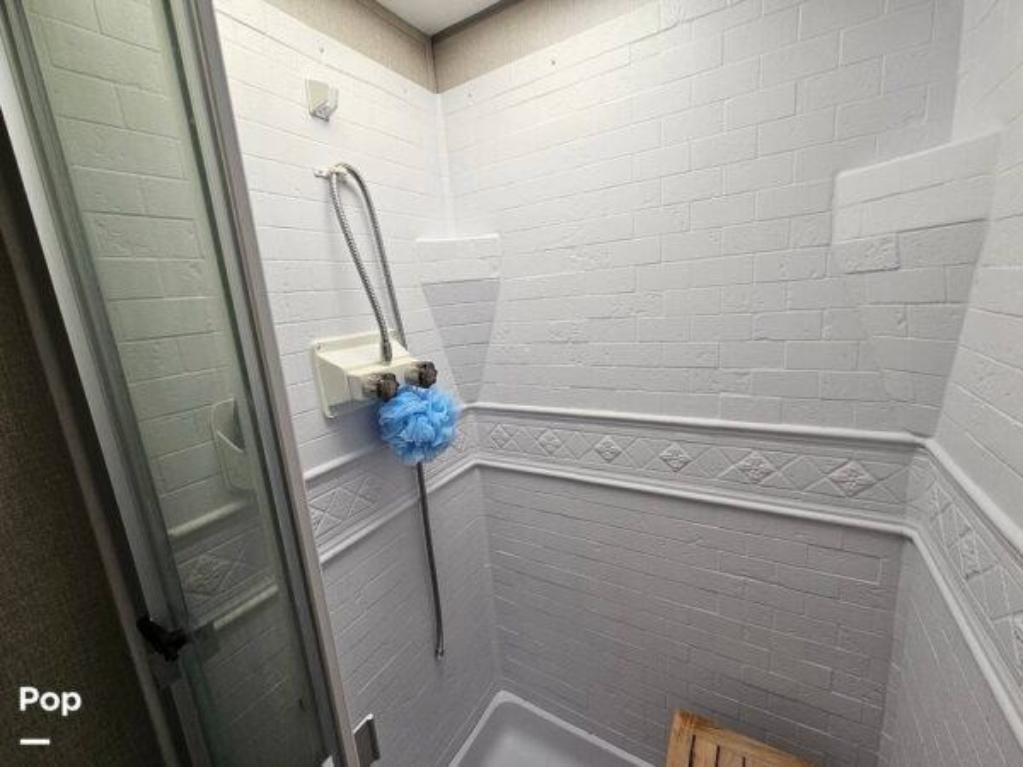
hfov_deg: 106.2
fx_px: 384
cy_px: 384
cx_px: 512
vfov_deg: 89.9
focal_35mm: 13
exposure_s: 1/207
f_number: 2.2
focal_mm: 2.2
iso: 80
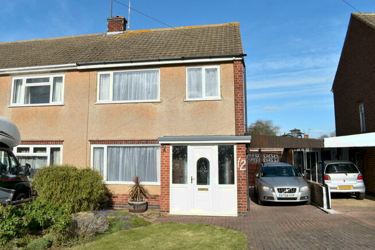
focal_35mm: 29
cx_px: 178
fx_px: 302
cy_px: 116
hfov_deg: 63.6
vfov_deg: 45.0
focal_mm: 18
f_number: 8
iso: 100
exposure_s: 1/250
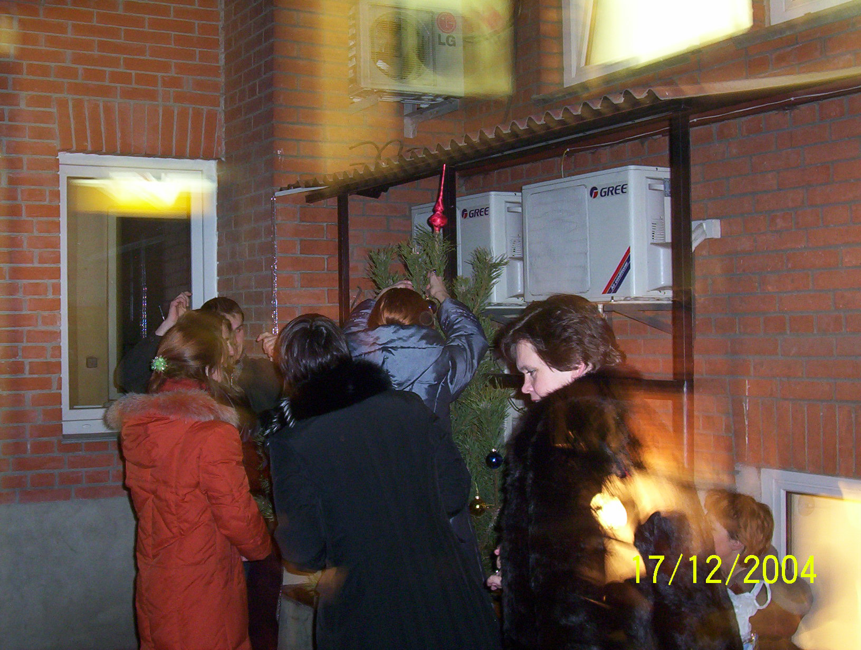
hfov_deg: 35.5
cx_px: 430
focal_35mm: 54
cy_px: 325
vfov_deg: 27.1
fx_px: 1346
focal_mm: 7.1
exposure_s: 1/2
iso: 140
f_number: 2.97
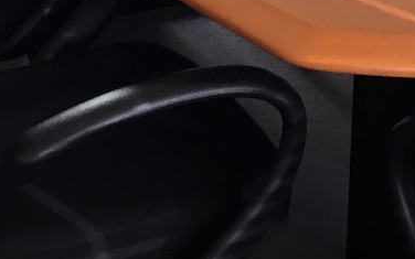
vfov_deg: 12.3
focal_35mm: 98
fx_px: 1108
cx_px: 182
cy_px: -191
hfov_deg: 21.2
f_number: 2.2
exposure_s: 1/30
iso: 25
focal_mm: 4.15
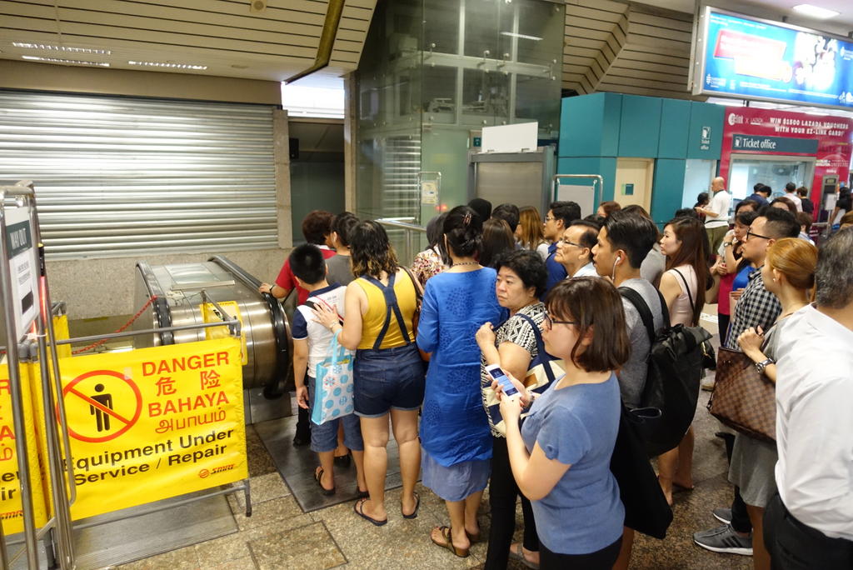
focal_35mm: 24
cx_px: 426
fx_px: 569
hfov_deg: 73.7
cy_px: 285
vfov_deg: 53.2
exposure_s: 1/80
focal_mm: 8.8
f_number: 1.8
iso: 1000
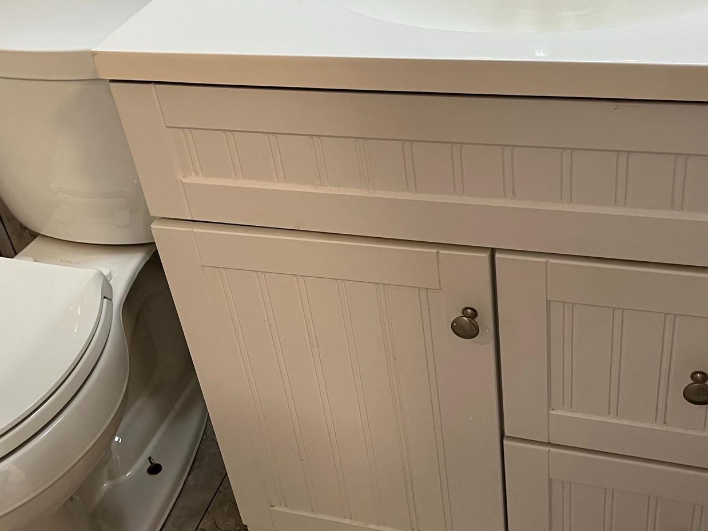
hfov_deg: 43.8
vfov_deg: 33.5
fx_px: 880
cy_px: 211
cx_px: 364
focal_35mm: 43
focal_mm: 5.1
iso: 80
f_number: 1.6
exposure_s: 1/60
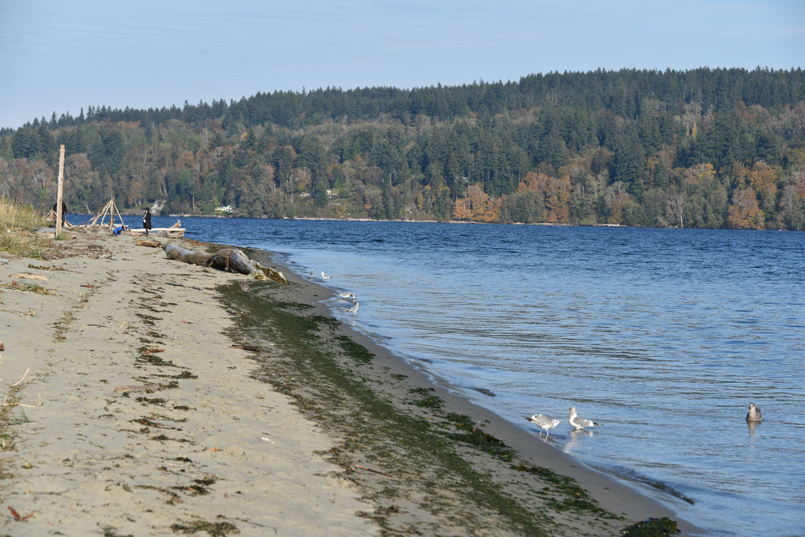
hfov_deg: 18.3
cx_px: 402
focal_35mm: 112
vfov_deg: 12.2
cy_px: 268
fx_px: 2505
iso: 100
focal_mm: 112
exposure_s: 1/250
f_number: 8
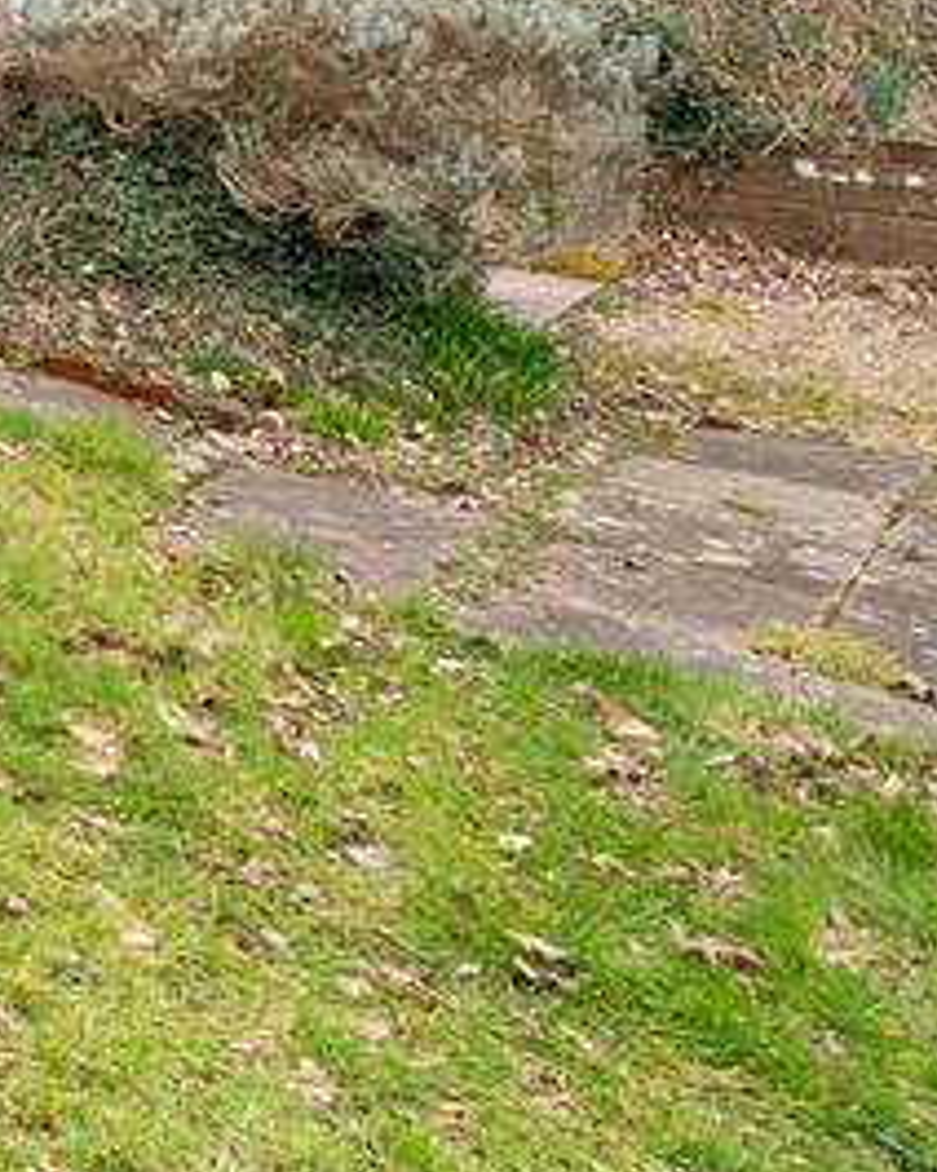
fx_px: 2011
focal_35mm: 58
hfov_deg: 15.6
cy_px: -208
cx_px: -1242
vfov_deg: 28.5
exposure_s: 1/500
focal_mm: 16
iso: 800
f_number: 7.1
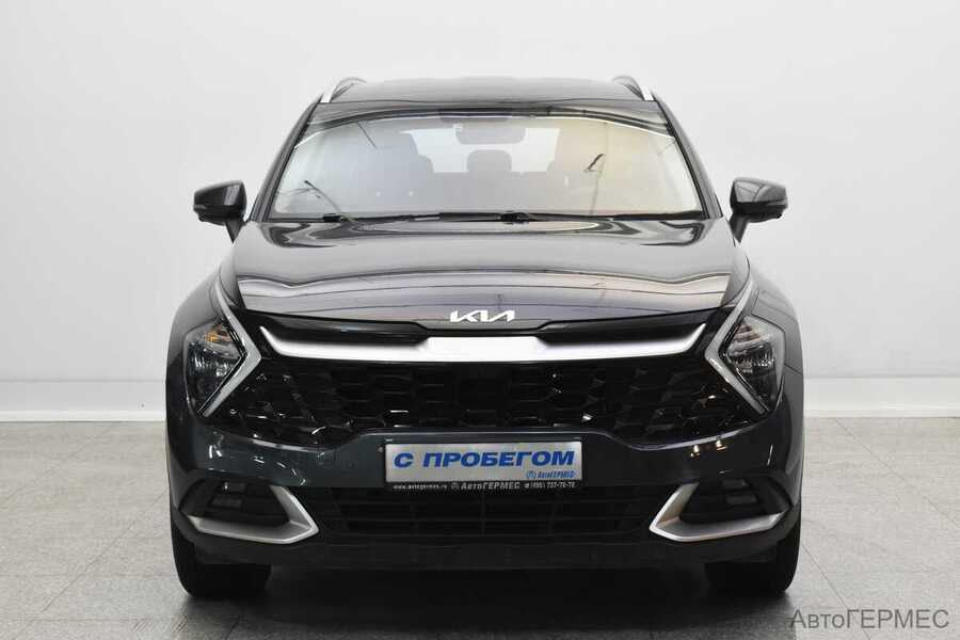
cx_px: 480
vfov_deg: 18.9
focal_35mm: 72
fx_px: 1920
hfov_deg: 28.1
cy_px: 320
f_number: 7.1
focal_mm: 48
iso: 800
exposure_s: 1/50
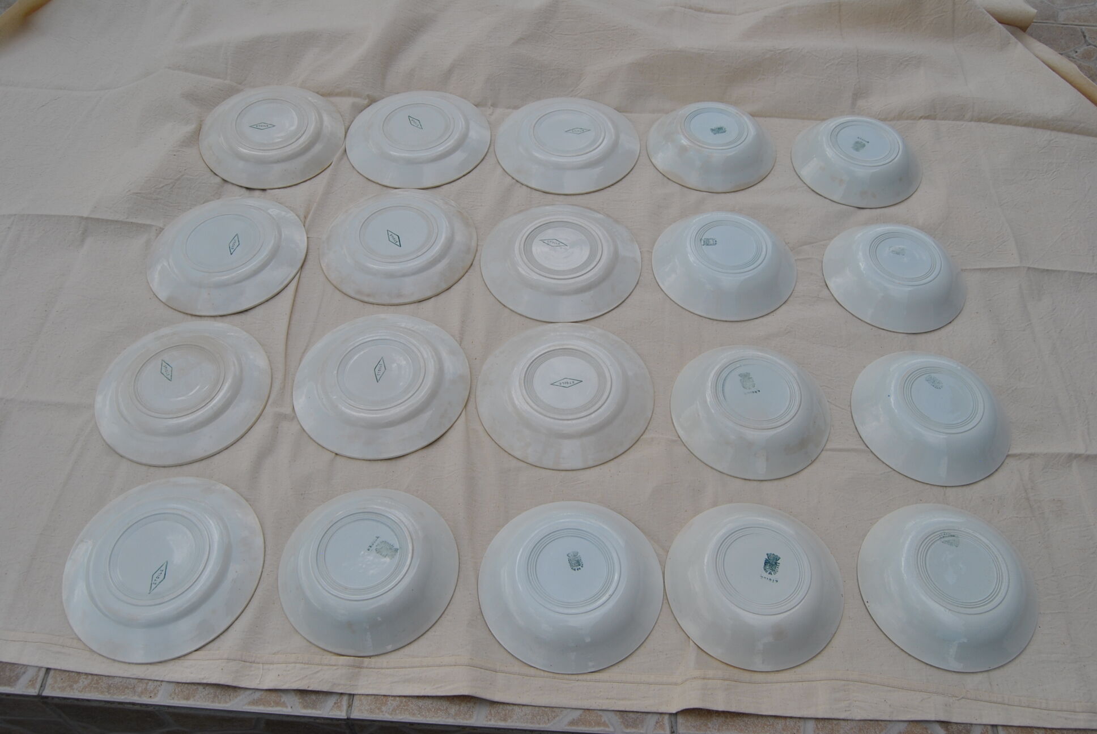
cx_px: 548
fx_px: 915
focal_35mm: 30
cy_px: 367
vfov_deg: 43.7
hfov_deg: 61.9
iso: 100
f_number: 9
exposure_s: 1/320
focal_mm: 20
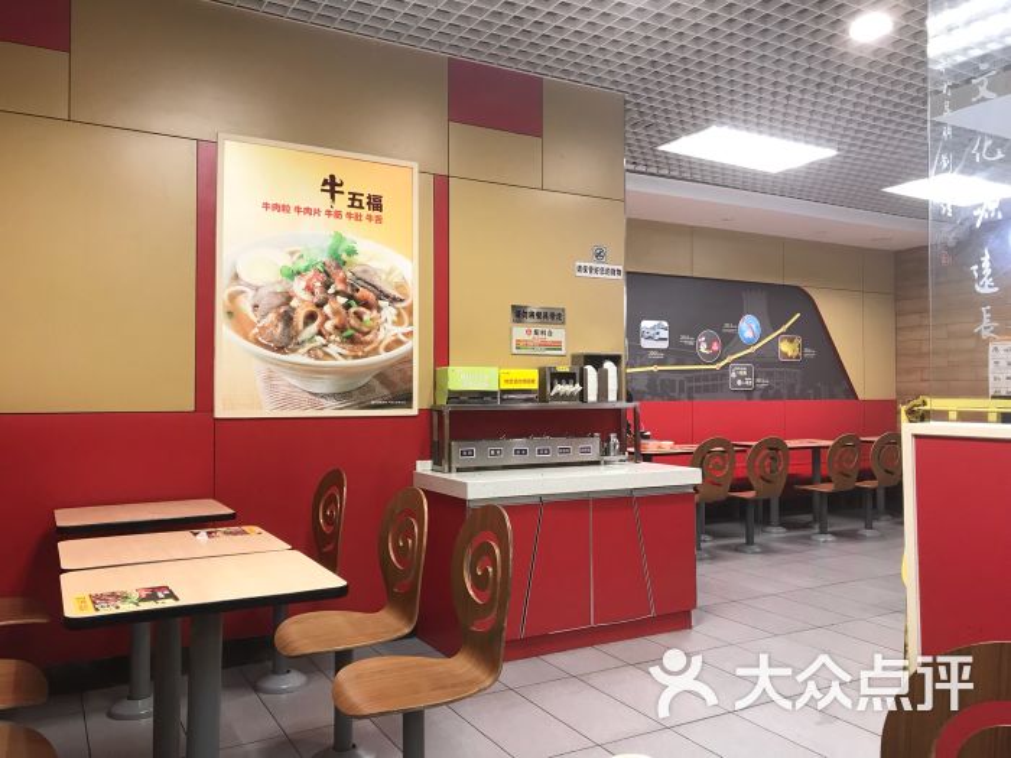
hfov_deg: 63.4
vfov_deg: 49.7
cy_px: 379
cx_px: 506
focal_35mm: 28
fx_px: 818
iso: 40
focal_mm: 3.99
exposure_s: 1/17
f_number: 1.8
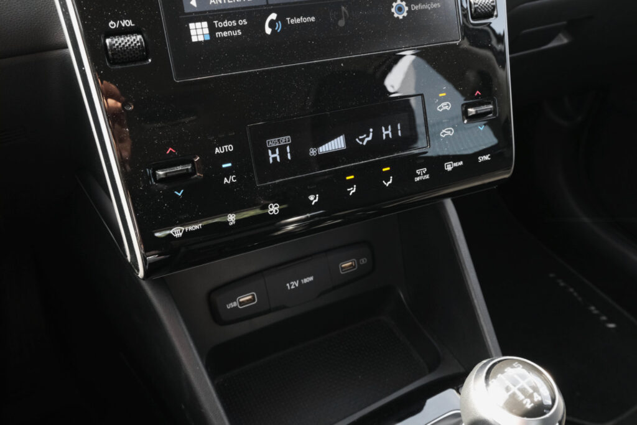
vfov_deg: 40.0
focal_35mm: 33
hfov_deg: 57.2
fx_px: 584
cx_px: 318
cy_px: 212
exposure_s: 1/80
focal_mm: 22.1
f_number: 8
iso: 1600
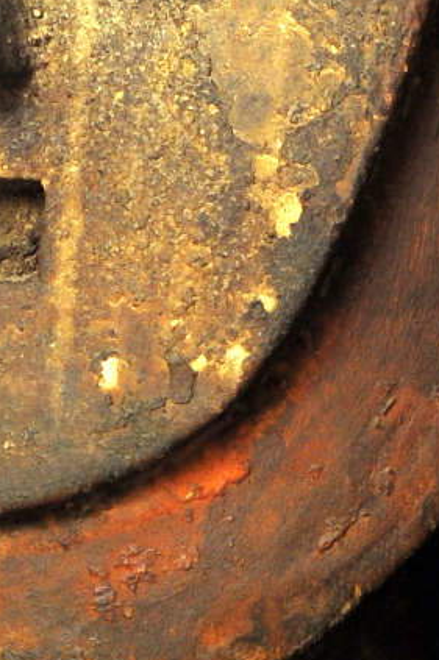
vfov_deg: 5.6
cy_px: 560
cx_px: 158
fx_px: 6747
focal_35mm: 368
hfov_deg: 3.7
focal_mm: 46
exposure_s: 1/2.5
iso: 250
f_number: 11
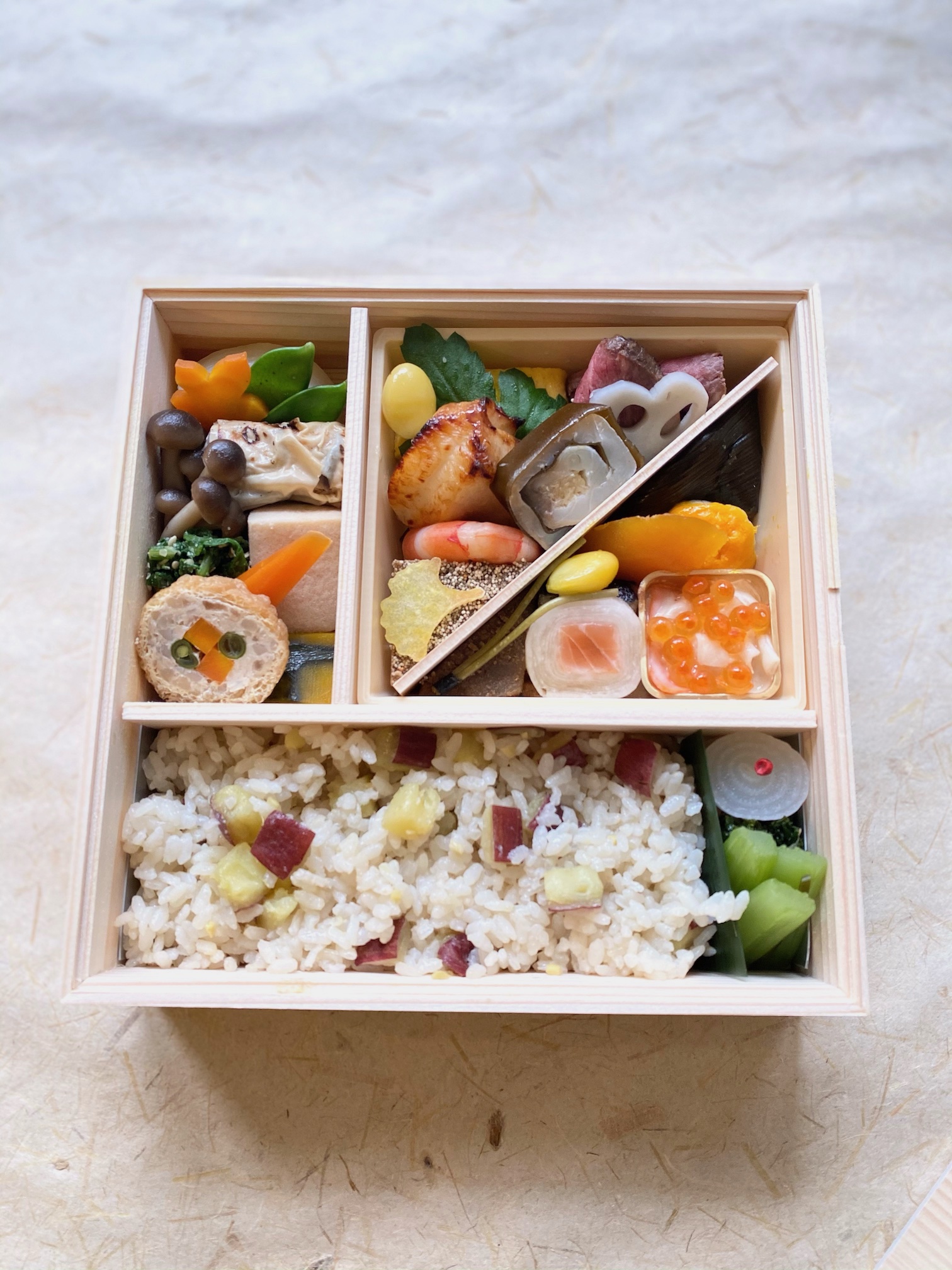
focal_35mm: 26
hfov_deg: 53.1
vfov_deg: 67.3
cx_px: 476
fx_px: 953
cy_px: 635
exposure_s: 1/50
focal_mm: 4.25
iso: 80
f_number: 1.8
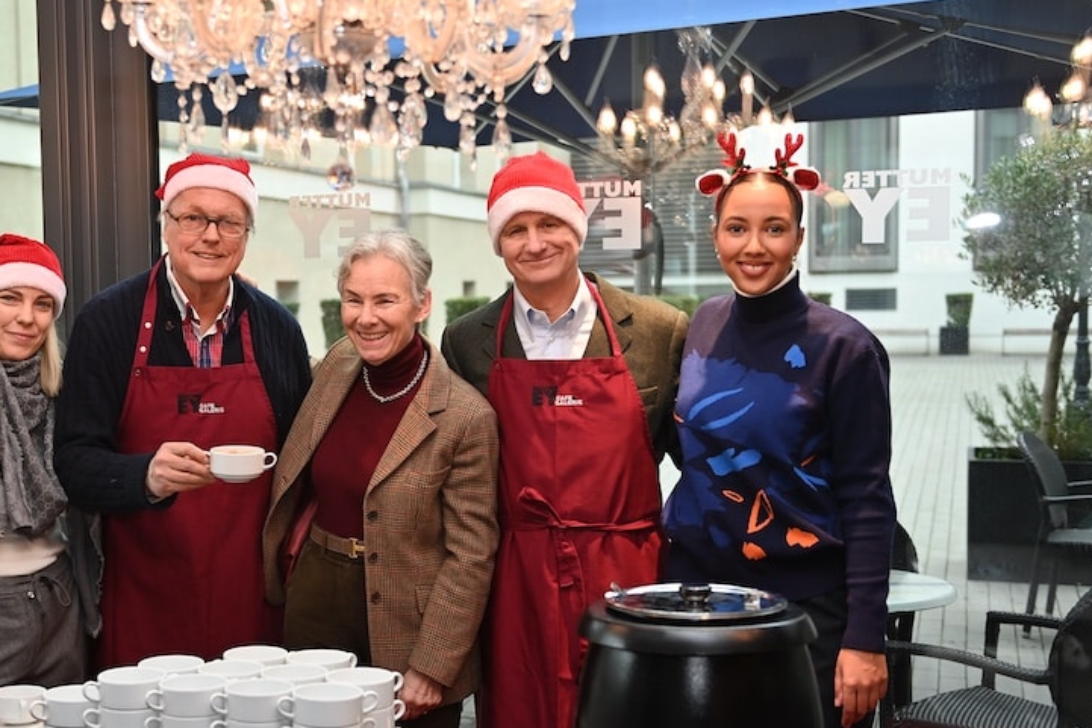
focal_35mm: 54
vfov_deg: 25.1
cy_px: 393
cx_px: 374
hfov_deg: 36.5
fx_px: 1638
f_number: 2.8
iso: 250
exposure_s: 1/100
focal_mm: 38
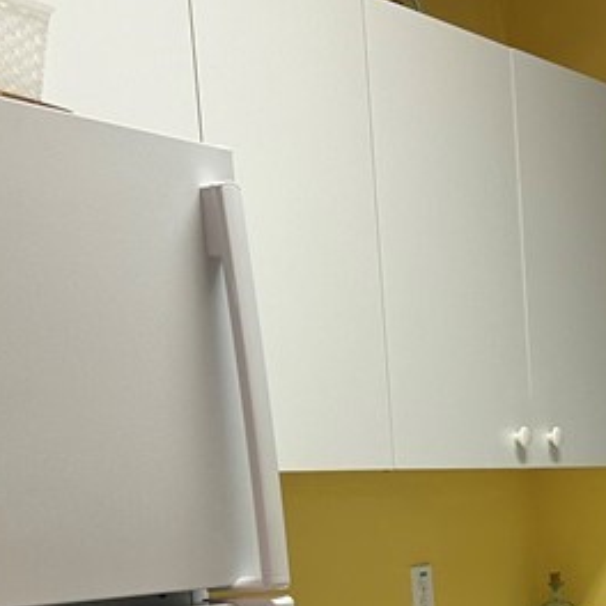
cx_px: 741
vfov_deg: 18.3
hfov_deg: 18.4
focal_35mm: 89
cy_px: 767
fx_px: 1763
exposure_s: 1/60
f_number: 1.5
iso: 100
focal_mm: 5.7
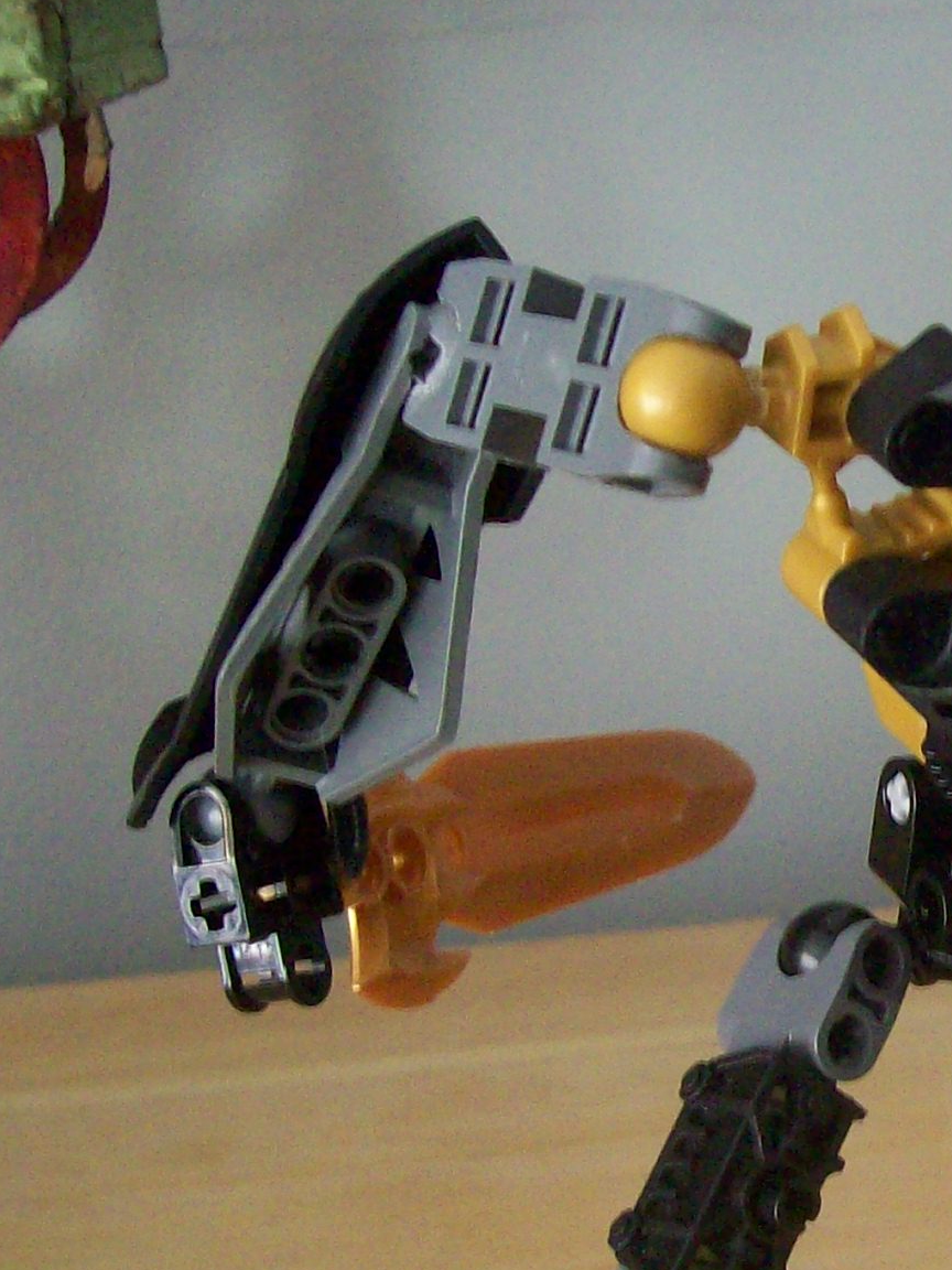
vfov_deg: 24.0
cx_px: 1162
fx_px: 2970
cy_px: 867
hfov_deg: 17.3
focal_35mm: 81
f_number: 2.7
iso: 200
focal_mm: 6
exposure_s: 1/8
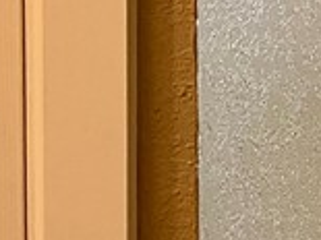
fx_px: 1594
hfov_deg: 9.4
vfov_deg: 8.3
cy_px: -207
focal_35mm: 172
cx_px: 930
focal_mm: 4.2
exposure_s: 1/60
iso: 200
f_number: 1.6
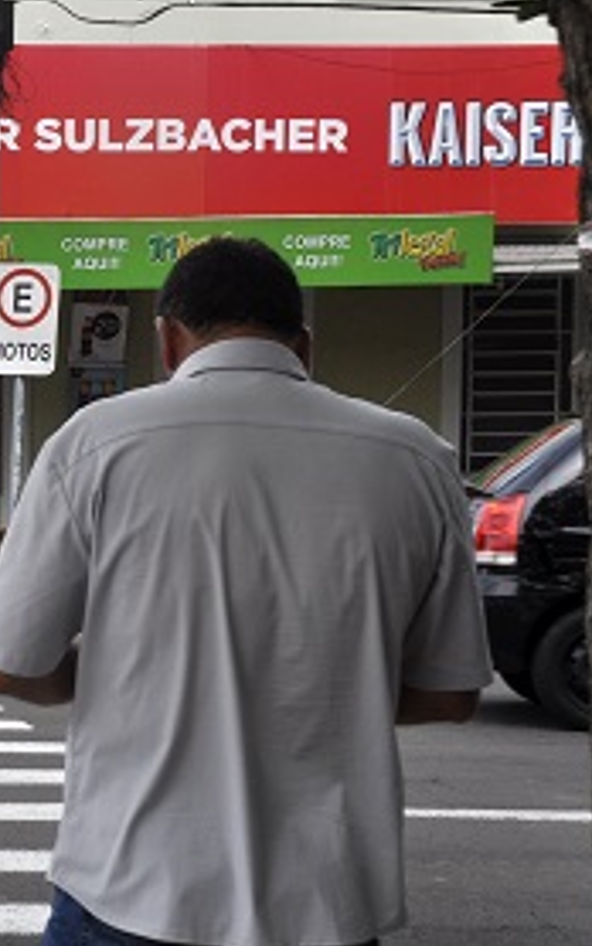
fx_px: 2633
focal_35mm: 102
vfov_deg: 20.3
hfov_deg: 12.2
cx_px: -313
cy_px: 558
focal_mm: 31
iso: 200
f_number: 9
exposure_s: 1/320
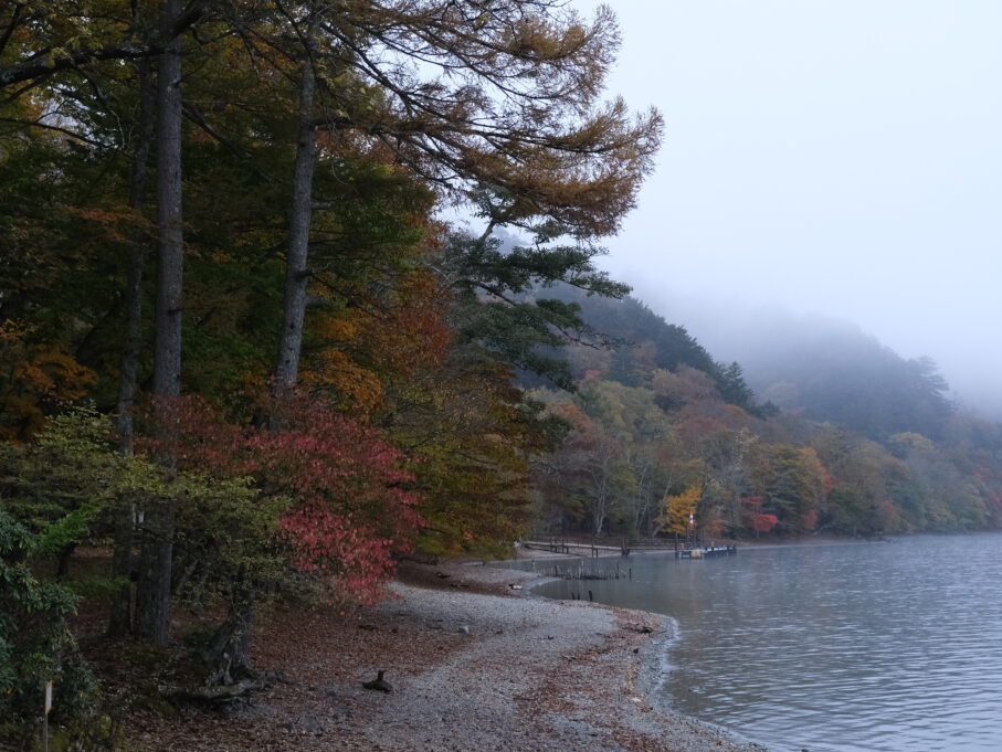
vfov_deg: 28.6
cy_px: 376
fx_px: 1477
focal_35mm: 51
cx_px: 521
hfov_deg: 37.5
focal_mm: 31.5
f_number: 3.6
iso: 1600
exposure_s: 1/100
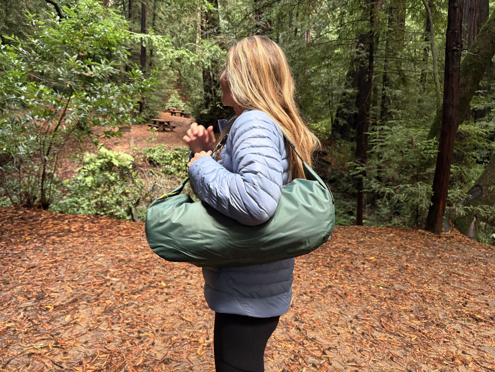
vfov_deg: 53.1
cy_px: 186
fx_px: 372
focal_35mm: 26
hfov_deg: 67.3
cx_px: 248
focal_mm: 5.96
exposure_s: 1/60
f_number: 1.6
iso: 320
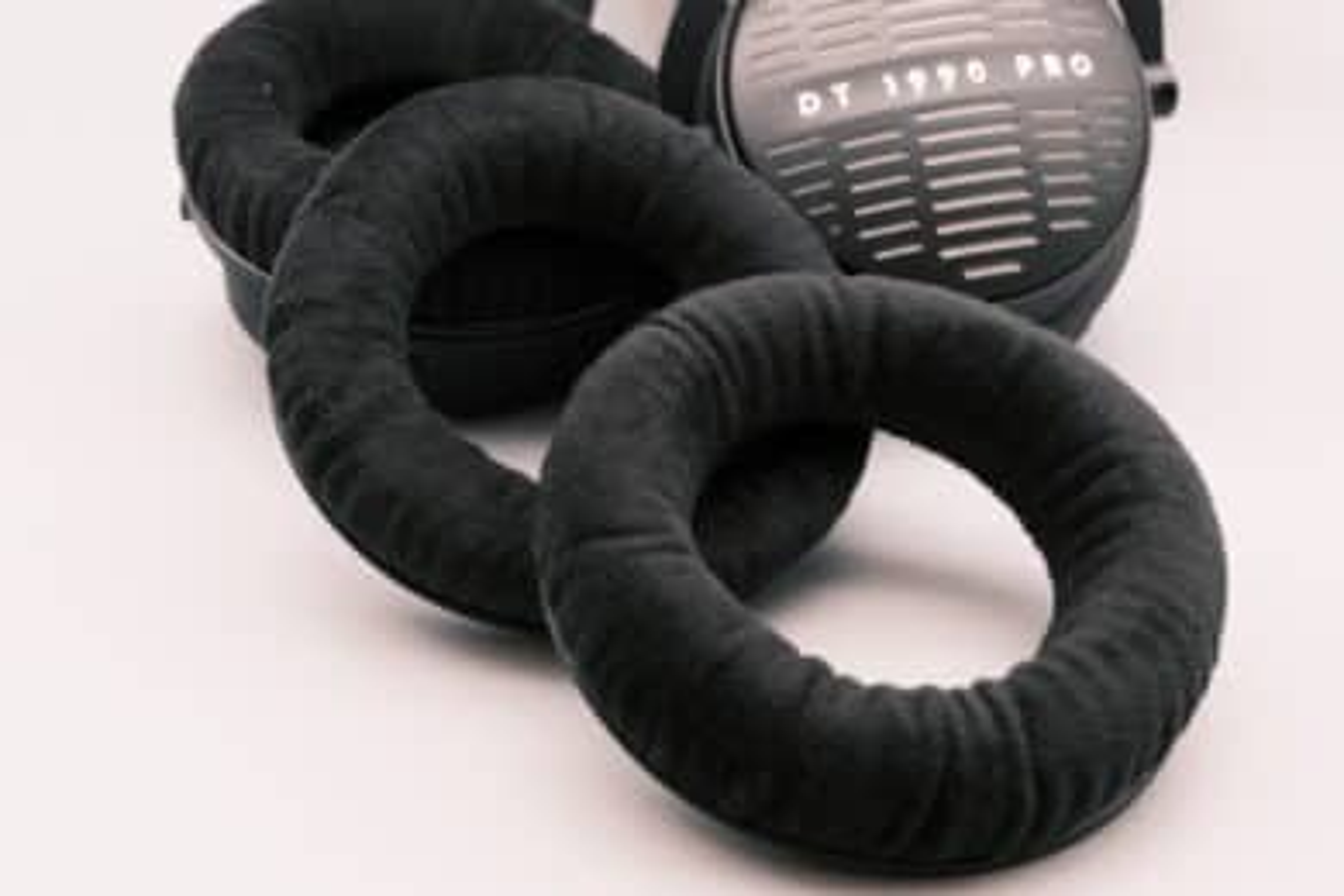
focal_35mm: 48
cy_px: 448
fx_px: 1792
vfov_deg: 28.1
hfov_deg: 41.1
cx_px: 672
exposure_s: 1/105
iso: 1600
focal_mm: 32.3
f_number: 8
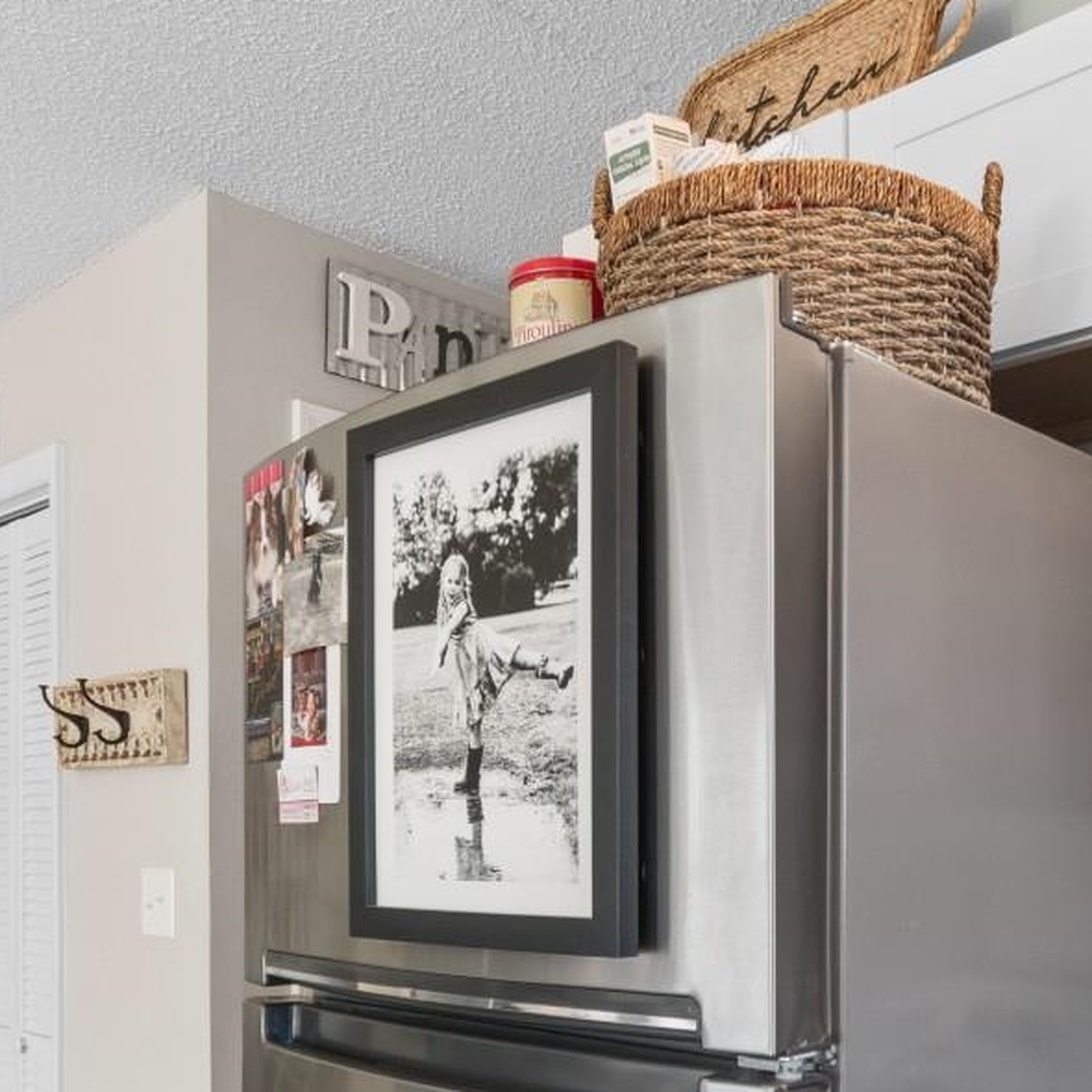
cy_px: 809
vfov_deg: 45.7
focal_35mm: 35
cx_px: 737
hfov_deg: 46.4
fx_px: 1249
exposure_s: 1/1.25
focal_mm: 10
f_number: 4.5
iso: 100
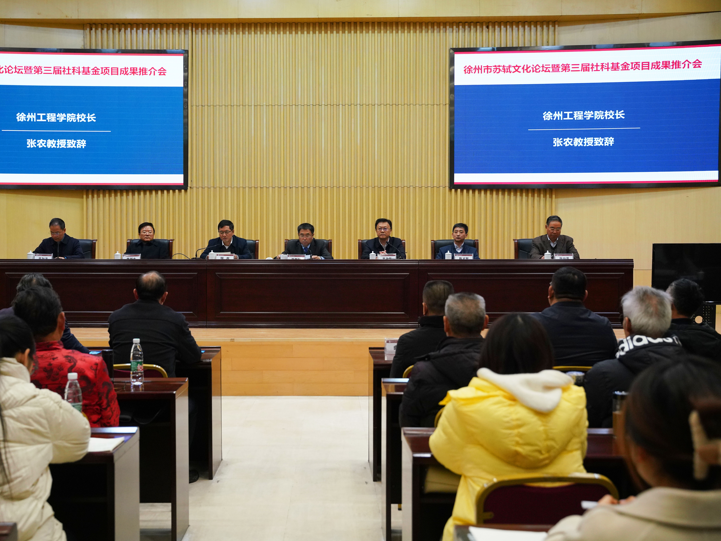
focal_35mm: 44
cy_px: 271
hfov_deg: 42.9
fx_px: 916
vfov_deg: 32.9
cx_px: 320
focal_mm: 40
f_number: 4
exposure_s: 1/400
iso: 2500
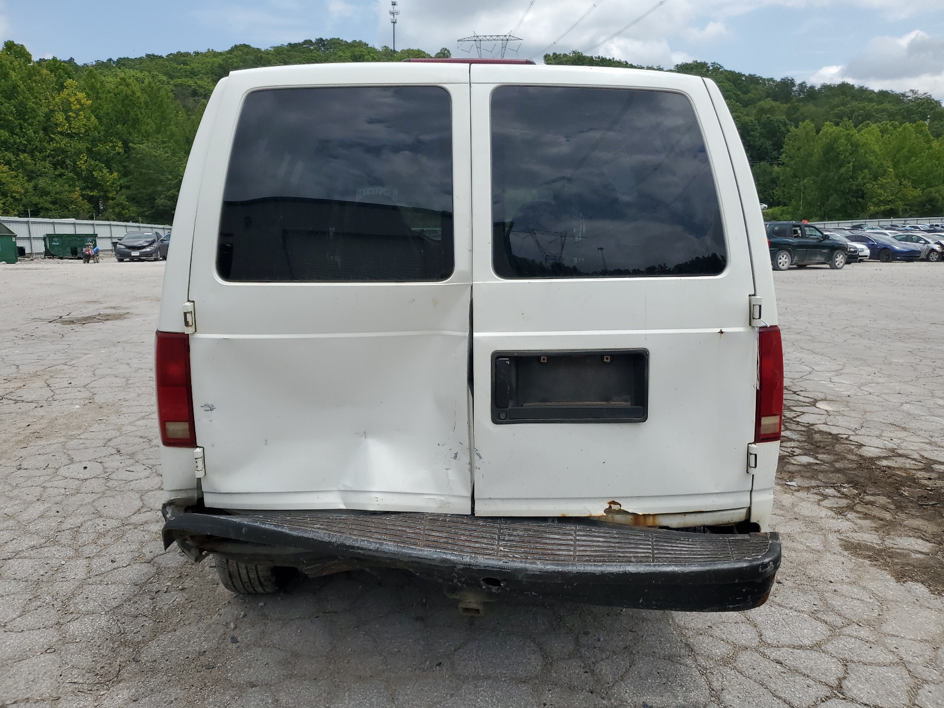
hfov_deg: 67.3
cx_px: 472
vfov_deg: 53.1
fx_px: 709
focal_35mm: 26
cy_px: 354
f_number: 1.5
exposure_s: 1/5000
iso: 50
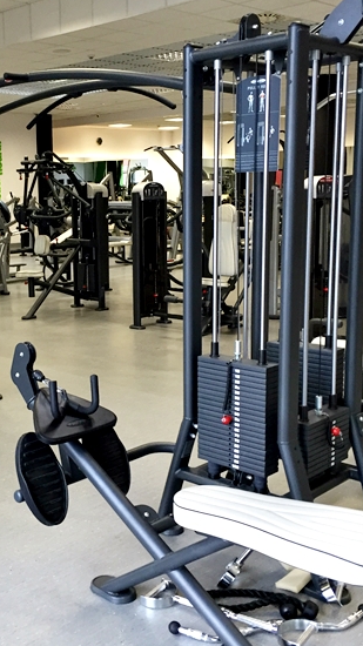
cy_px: 324
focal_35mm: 43
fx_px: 736
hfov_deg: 27.2
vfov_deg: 47.4
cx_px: 76
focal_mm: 4.15
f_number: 2.2
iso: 160
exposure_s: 1/33
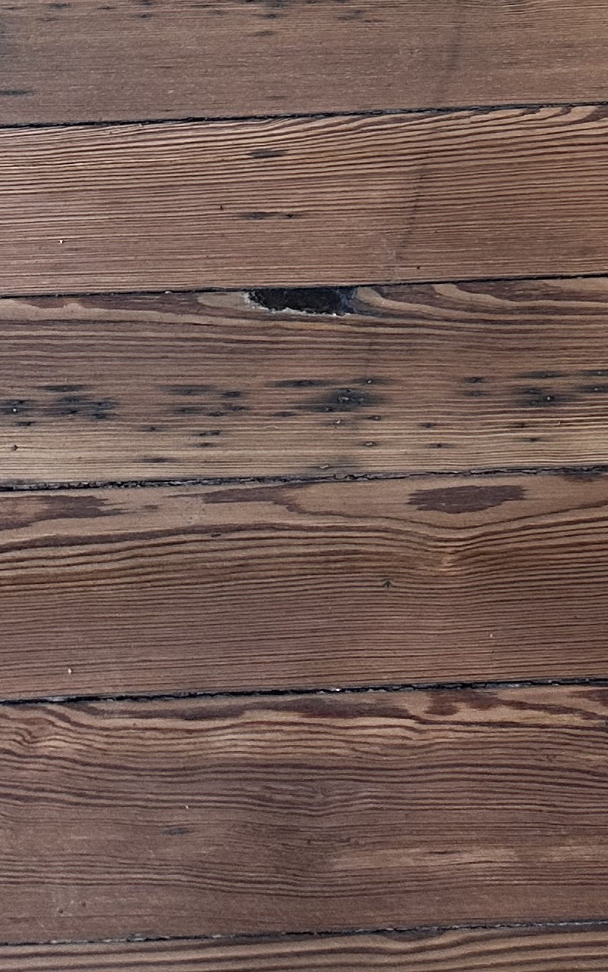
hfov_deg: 15.8
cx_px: 814
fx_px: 2068
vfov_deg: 22.7
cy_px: -392
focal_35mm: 78
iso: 250
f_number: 1.78
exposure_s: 1/76
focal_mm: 6.86
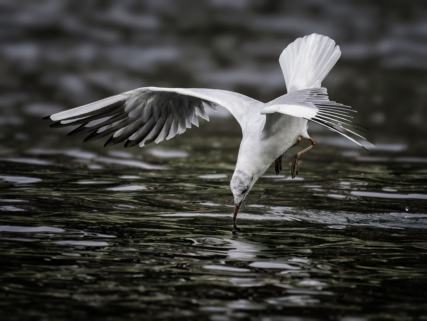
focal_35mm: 801
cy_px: 160
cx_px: 214
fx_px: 9881
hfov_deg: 2.5
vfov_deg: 1.9
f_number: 6.3
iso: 2000
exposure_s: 1/3000
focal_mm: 400
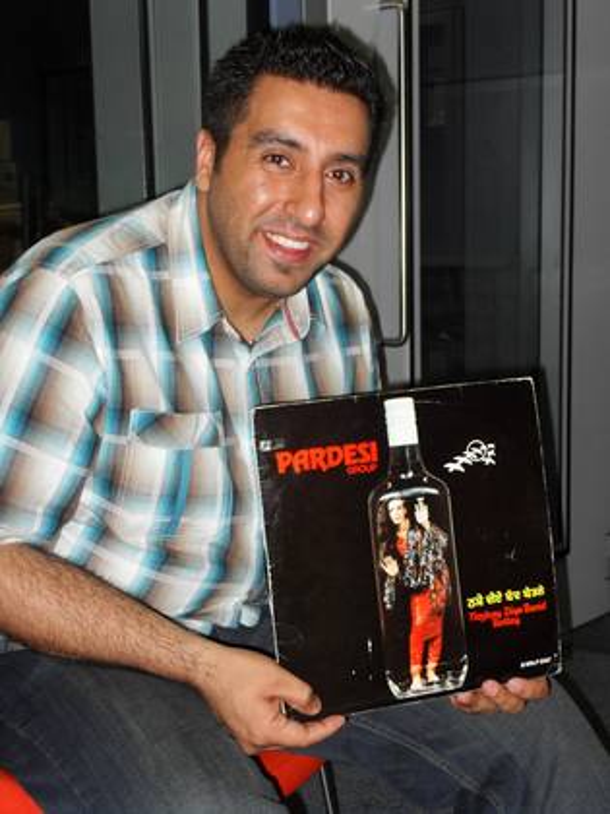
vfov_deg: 34.9
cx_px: 305
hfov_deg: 26.6
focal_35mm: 55
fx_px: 1292
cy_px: 407
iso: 200
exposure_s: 1/60
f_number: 4
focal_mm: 11.8
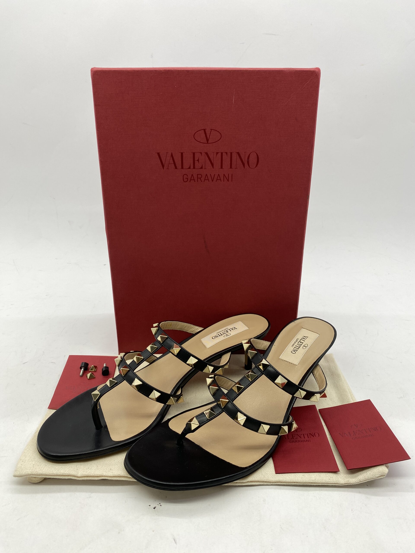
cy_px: 276
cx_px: 208
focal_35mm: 26
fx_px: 416
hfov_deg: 53.1
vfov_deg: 67.3
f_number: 1.8
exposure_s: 1/101
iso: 32
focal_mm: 4.25
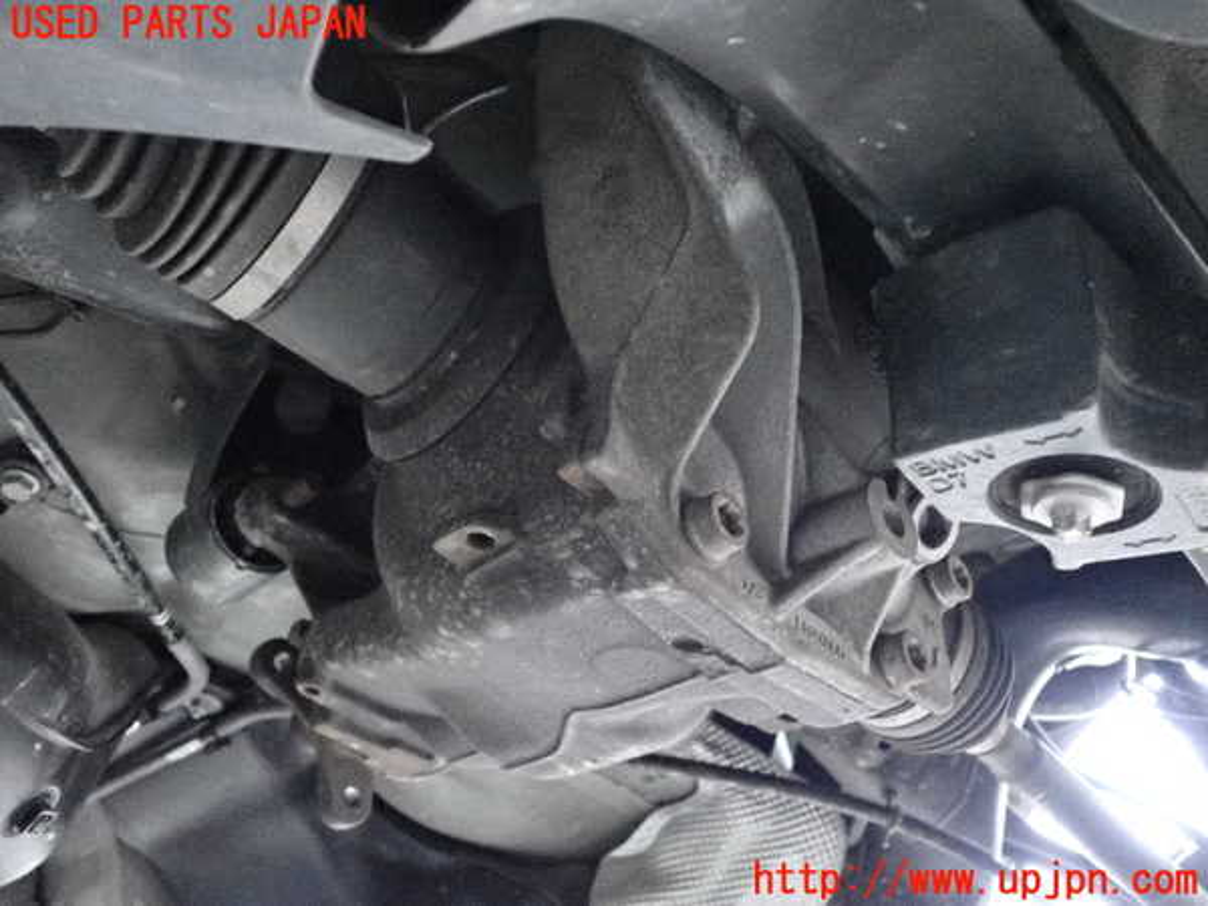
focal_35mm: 30
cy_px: 453
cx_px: 604
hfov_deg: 60.0
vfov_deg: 46.8
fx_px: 1047
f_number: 2.3
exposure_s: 1/125
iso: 4000
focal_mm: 5.4
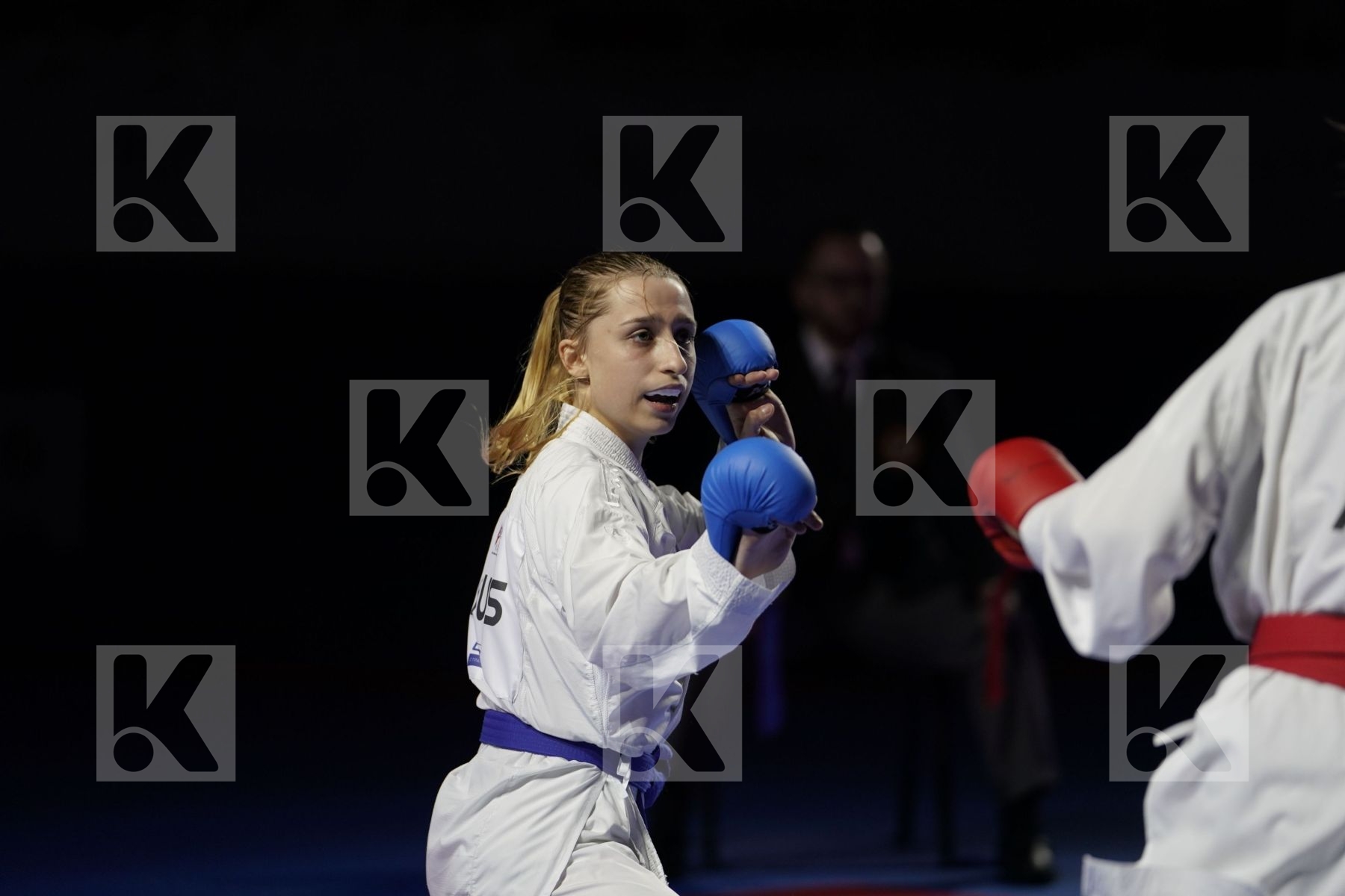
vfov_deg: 8.0
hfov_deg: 12.0
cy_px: 448
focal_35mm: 171
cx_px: 672
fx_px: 6388
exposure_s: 1/1000
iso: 800
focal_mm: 171
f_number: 2.8
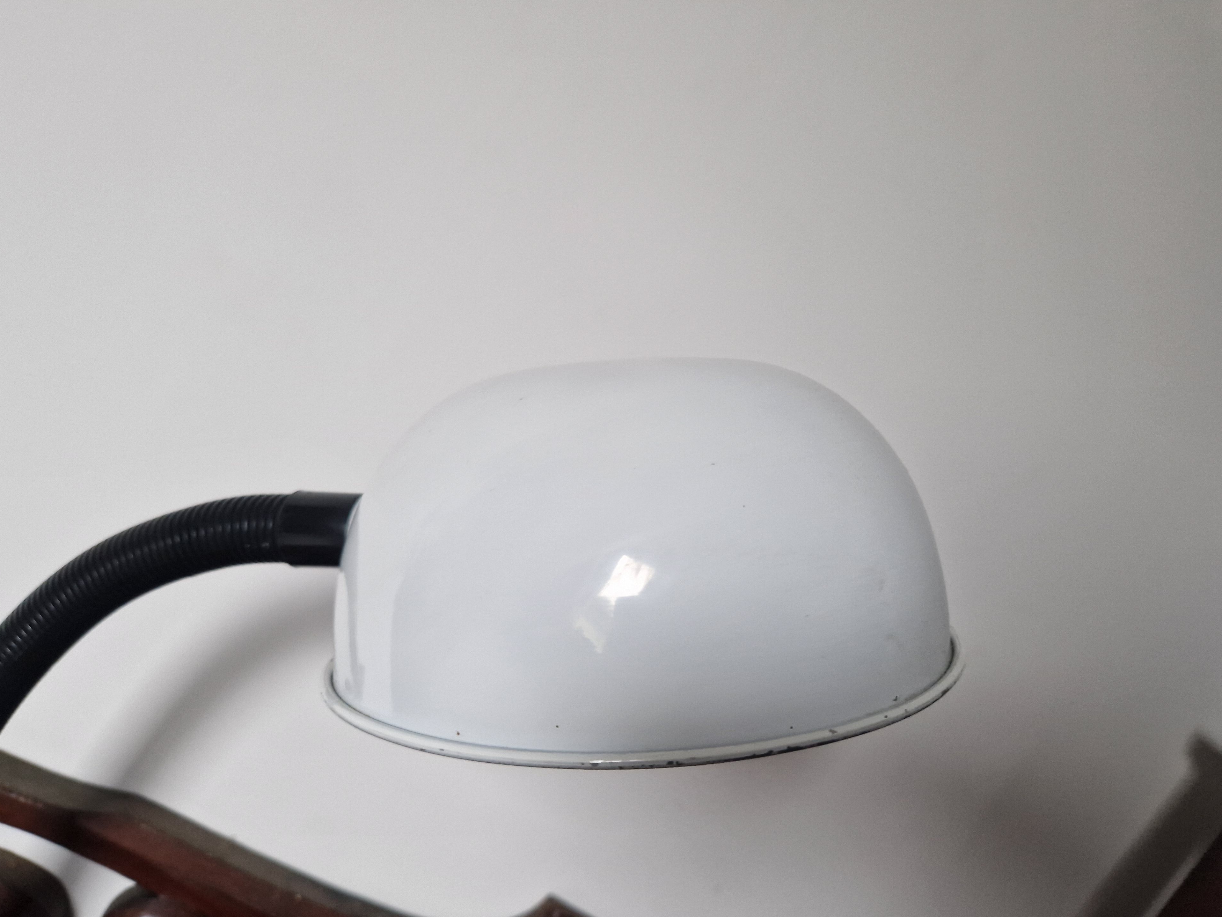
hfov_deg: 71.6
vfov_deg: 56.8
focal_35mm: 24
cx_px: 603
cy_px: 477
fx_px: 847
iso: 320
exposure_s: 1/100
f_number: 1.8
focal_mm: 5.4
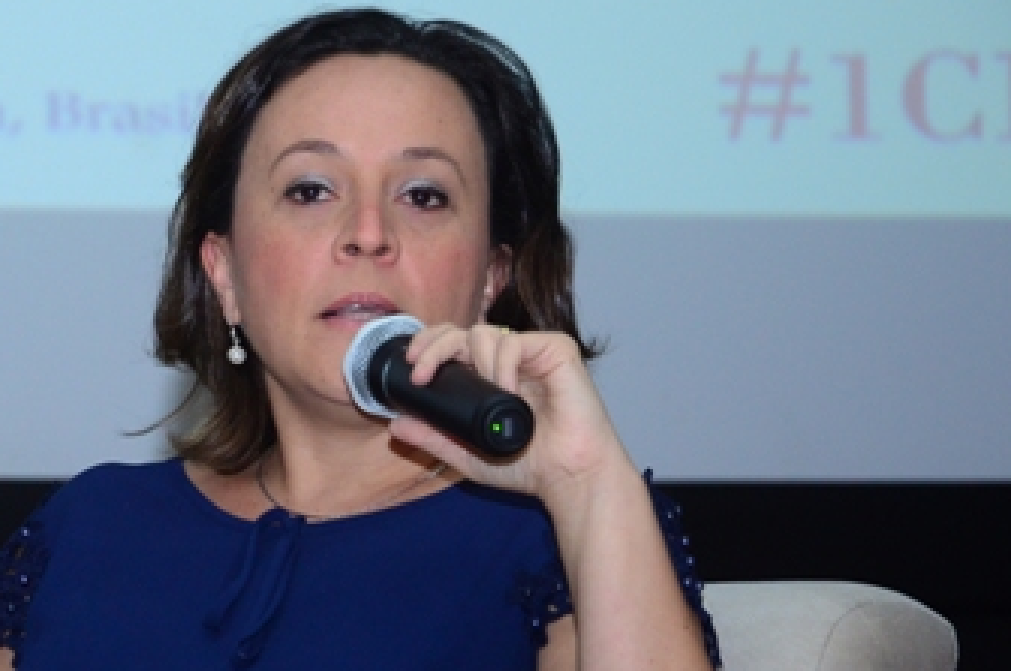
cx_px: 178
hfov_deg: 6.9
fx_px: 8411
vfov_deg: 4.6
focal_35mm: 300
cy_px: 515
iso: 1250
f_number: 5.6
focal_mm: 105
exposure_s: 1/80
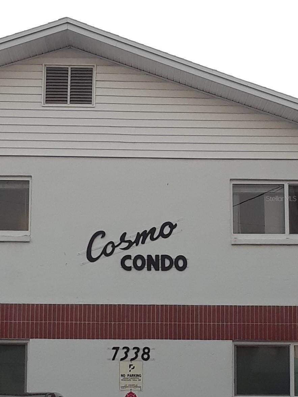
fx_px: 344
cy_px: 198
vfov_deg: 60.0
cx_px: 149
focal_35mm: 30
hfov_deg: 46.8
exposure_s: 1/60
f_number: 1.9
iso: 50
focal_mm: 2.47
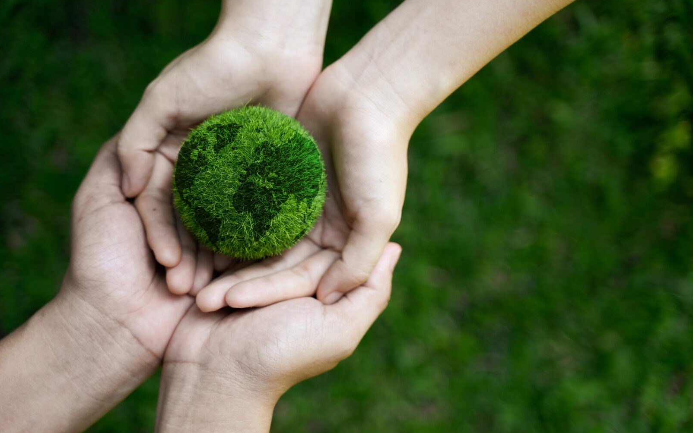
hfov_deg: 25.5
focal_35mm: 81
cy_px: 219
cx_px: 363
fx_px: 1530
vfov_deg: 16.1
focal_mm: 75
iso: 125
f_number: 2.8
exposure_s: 1/250
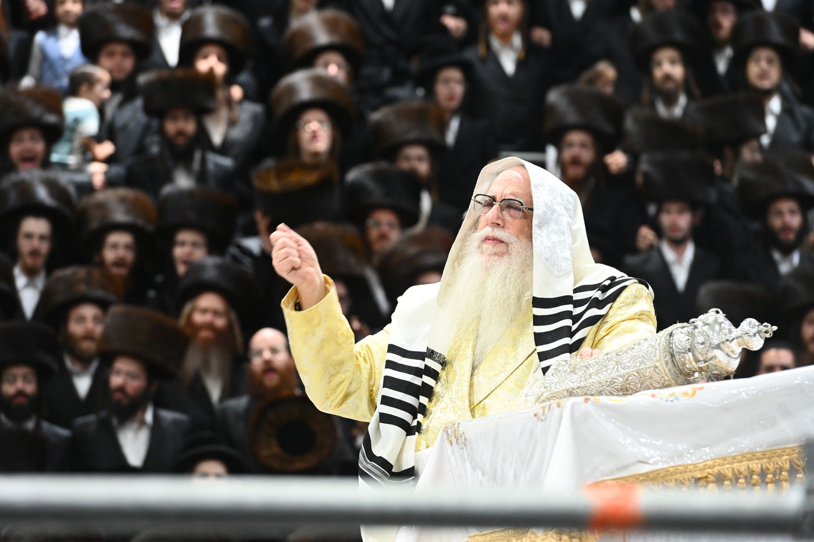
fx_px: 4521
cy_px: 271
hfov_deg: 10.3
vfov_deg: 6.9
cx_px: 407
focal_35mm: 200
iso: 3200
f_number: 7.1
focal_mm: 200
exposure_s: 1/125
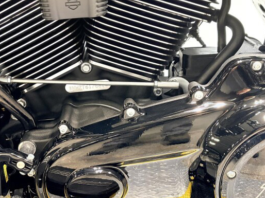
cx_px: 113
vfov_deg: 27.0
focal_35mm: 54
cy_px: 87
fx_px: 413
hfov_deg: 35.5
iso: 400
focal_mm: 5.96
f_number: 1.6
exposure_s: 1/60
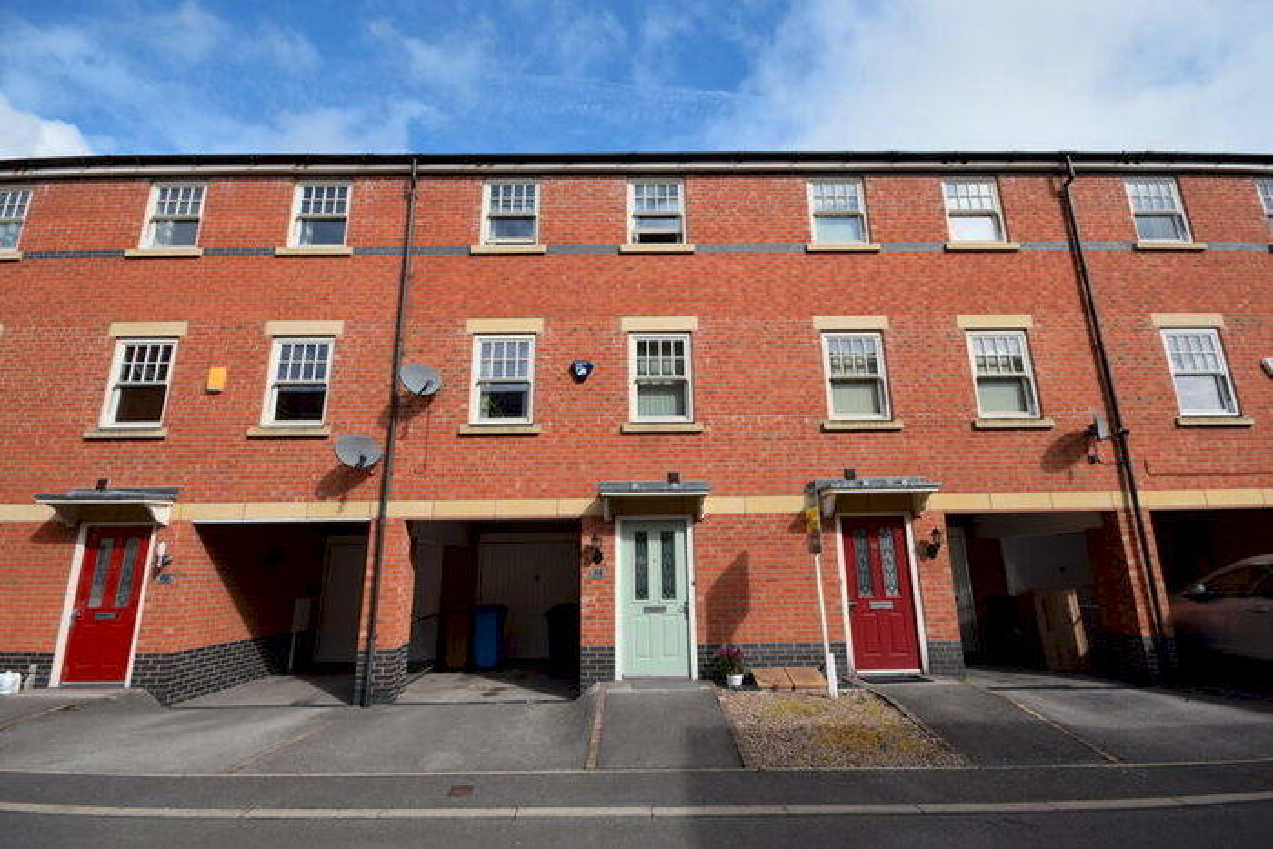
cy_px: 424
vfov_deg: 77.4
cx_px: 636
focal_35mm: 15
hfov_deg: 100.4
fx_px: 530
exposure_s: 1/320
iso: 200
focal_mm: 10
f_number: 9
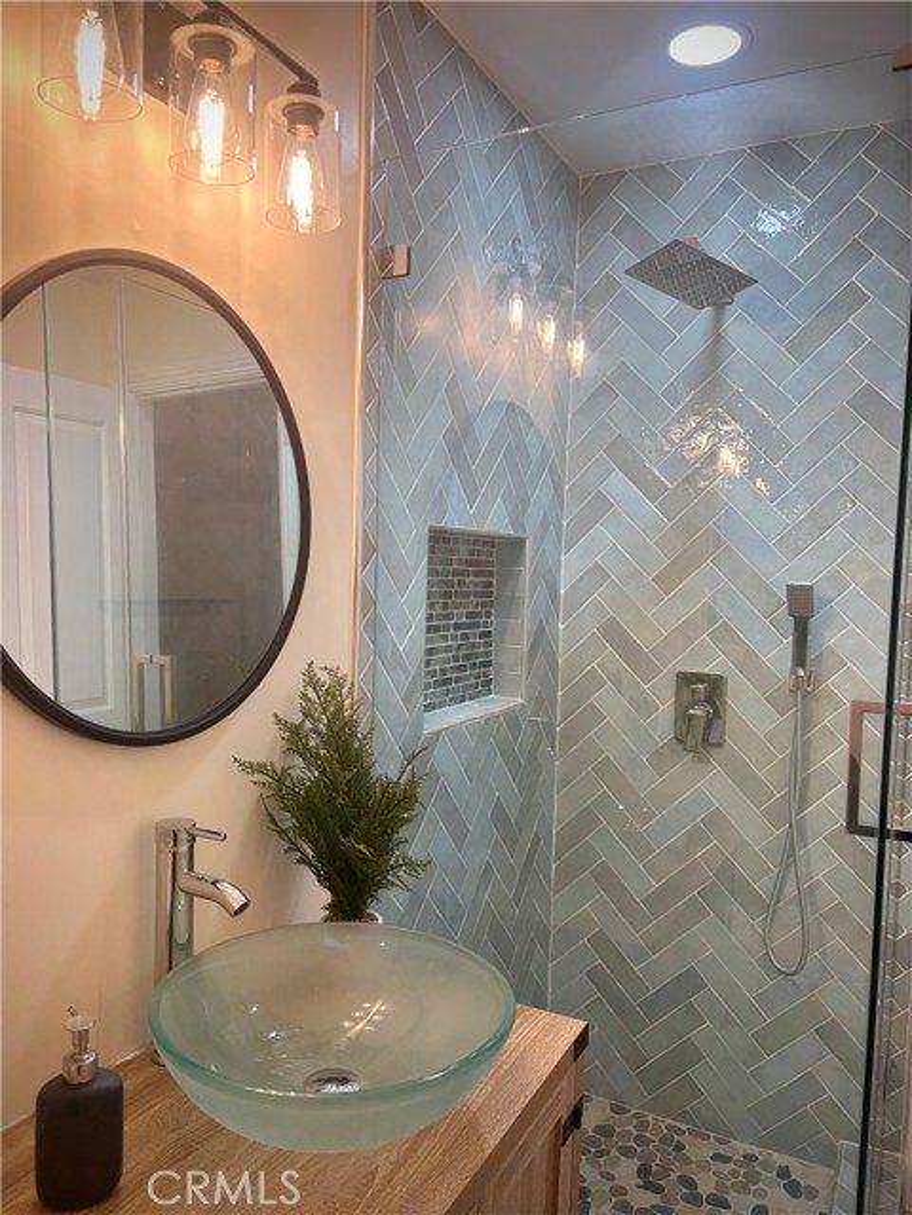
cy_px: 608
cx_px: 456
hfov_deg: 53.1
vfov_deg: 67.3
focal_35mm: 26
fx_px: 913
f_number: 1.6
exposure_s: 1/120
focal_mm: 5.96
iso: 64
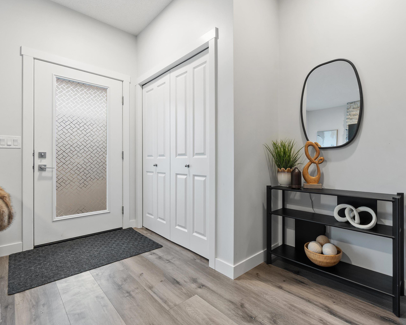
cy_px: 162
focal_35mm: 17
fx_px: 204
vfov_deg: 77.0
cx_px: 229
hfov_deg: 89.2
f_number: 7.1
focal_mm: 10
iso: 125
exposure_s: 2
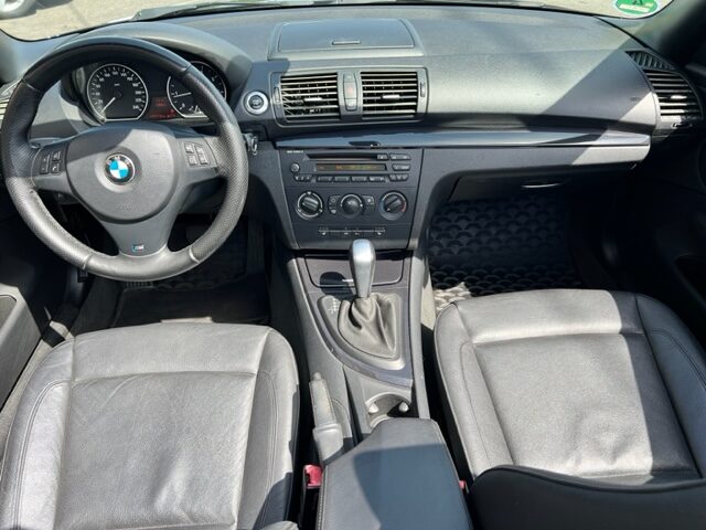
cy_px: 265
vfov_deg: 53.1
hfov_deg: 67.3
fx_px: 530
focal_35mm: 26
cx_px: 353
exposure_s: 1/674
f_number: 1.5
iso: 50
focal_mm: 5.7
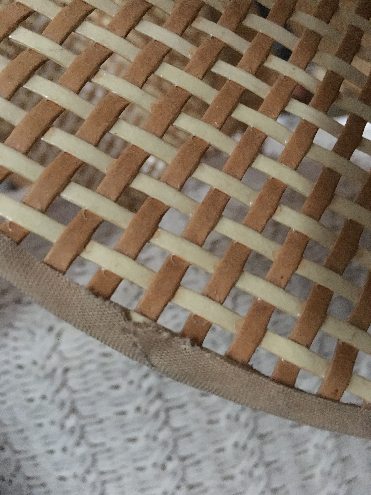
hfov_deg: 48.2
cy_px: 248
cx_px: 186
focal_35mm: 29
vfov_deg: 61.7
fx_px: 414
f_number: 2.2
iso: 640
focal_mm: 4.15
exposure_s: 1/17
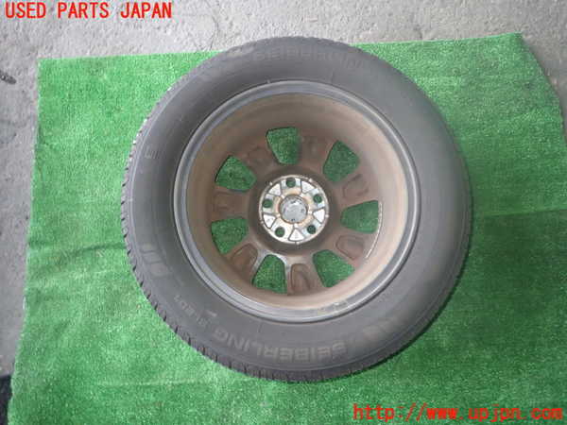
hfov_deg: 69.4
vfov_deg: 54.9
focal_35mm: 25
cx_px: 284
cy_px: 212
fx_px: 409
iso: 200
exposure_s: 1/30
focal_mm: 4.5
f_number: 2
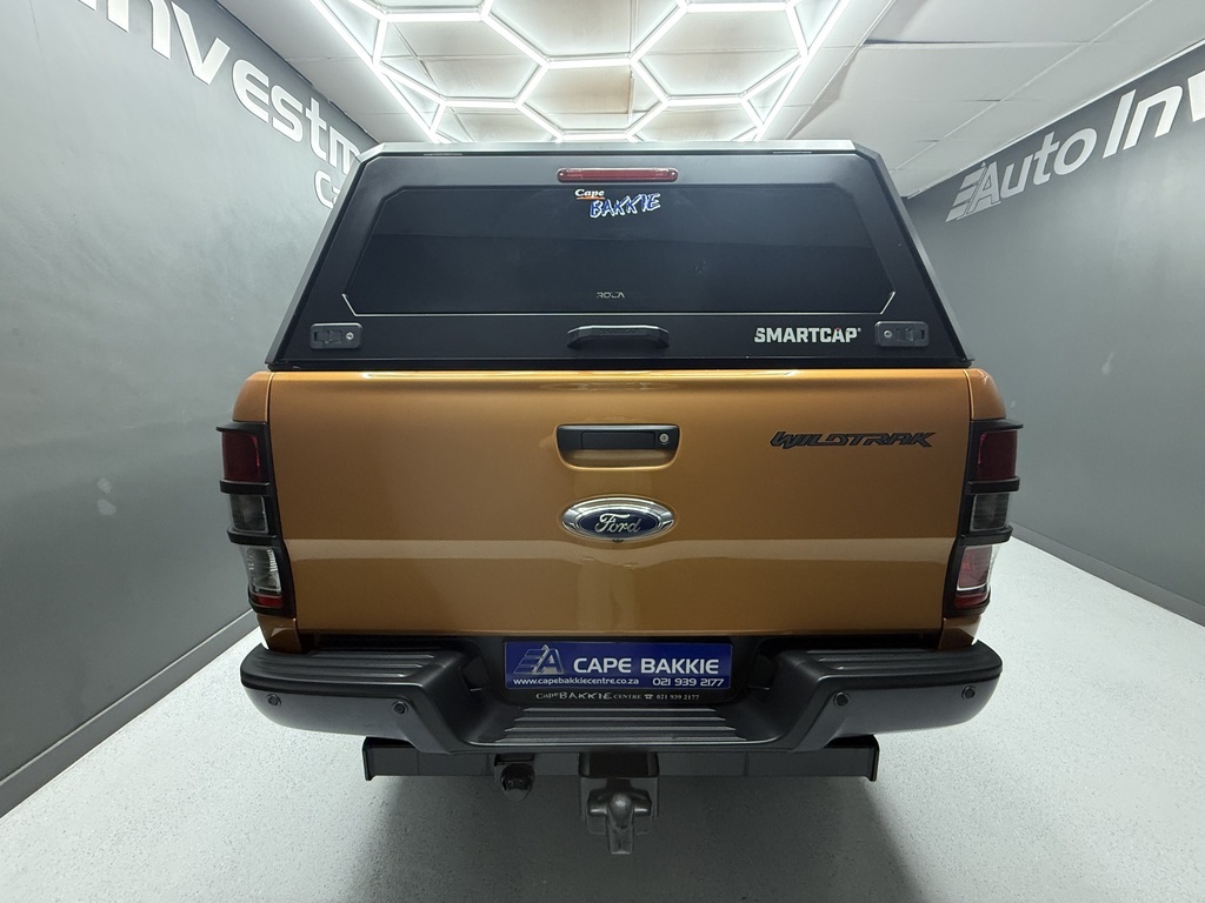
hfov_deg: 102.1
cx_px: 602
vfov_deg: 85.7
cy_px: 452
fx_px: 487
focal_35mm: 14
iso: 500
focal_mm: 2.22
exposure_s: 1/50
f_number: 2.2
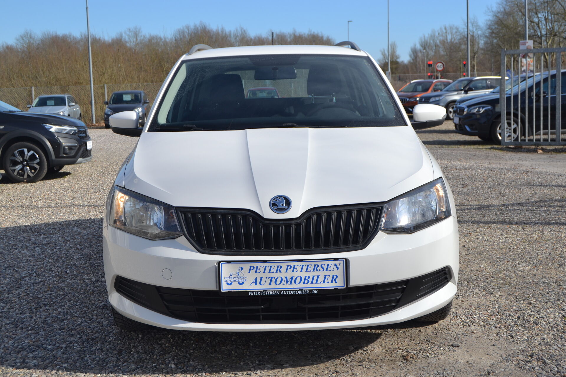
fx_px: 755
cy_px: 188
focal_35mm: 48
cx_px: 283
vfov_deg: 28.1
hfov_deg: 41.1
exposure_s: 1/320
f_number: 9
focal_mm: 32
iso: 100
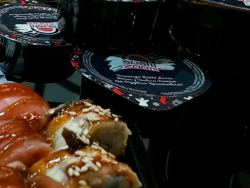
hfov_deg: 23.2
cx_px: -102
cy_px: 68
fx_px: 513
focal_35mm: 71
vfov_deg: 20.7
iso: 500
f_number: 1.8
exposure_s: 1/24
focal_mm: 4.65
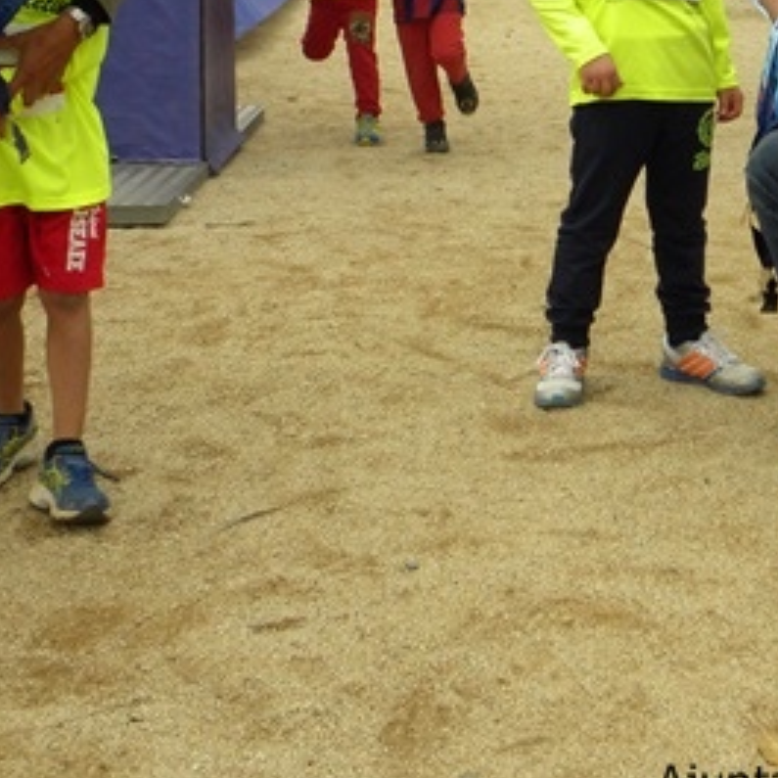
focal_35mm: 74
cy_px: -53
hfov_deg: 23.0
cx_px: 637
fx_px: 1882
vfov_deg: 22.2
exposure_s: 1/310
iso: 65
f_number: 3.2
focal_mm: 6.6
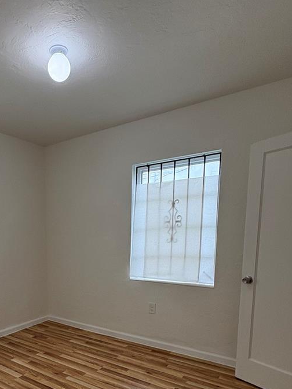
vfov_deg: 66.6
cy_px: 273
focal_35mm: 25
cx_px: 81
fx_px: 281
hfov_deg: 53.0
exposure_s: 1/120
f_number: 2.2
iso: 160
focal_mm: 2.22
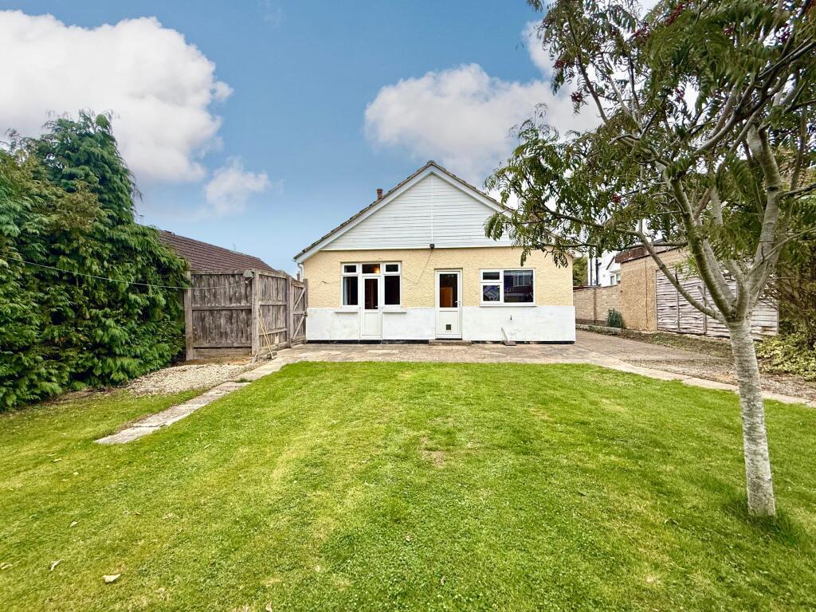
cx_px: 408
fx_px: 330
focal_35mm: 14
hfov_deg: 102.1
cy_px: 306
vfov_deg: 85.7
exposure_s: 1/99
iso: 50
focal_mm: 2.22
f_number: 2.2
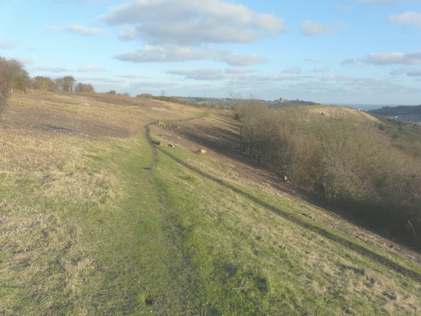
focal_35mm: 28
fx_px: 341
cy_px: 158
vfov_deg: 49.7
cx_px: 210
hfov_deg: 63.4
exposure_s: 1/500
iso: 100
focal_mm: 4.6
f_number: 4
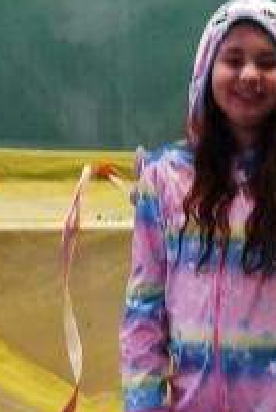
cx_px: 248
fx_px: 1743
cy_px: 210
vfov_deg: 13.5
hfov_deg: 9.0
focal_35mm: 152
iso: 220
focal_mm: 45
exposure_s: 1/30
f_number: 5.3
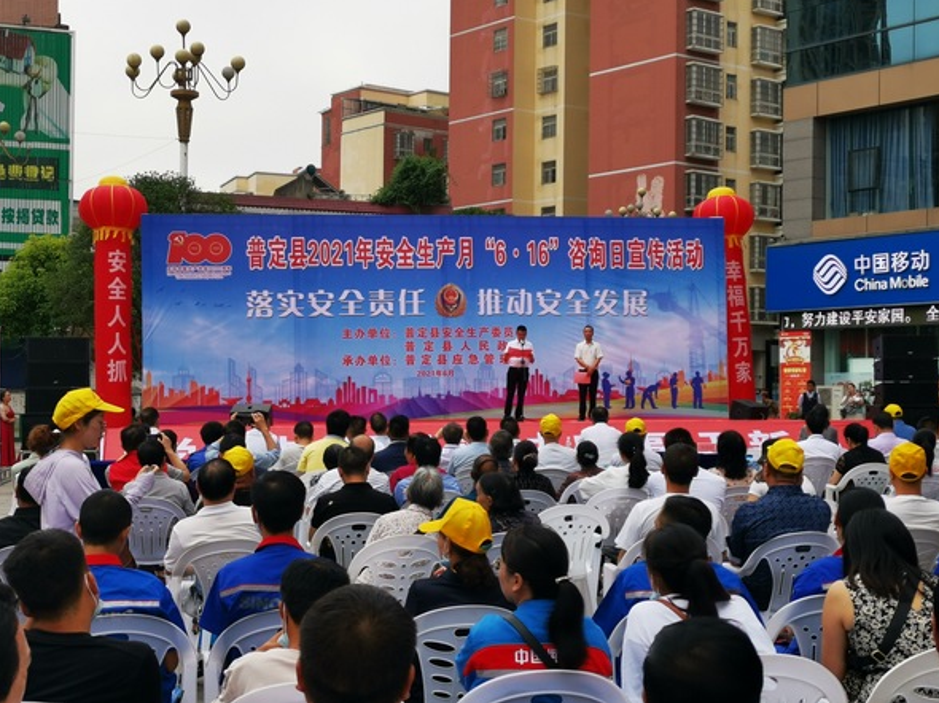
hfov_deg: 33.2
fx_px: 1573
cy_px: 347
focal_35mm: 58
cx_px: 466
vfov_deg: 25.2
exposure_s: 1/478
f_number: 1.8
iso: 50
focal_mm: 5.58
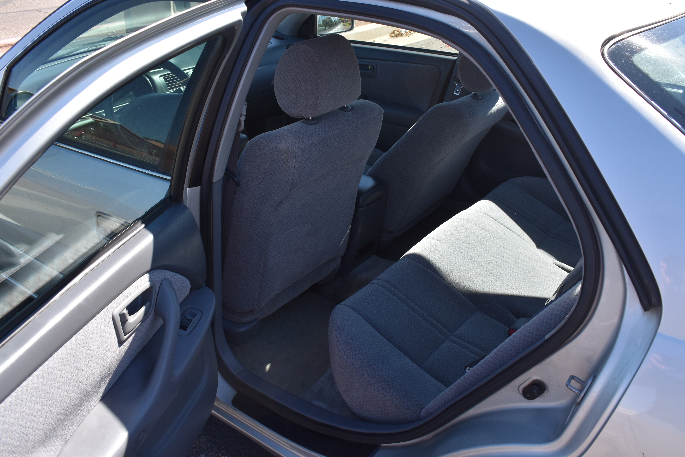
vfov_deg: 40.0
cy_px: 228
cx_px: 342
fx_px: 628
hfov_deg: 57.2
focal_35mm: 33
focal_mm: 22
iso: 250
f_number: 8
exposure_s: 1/250
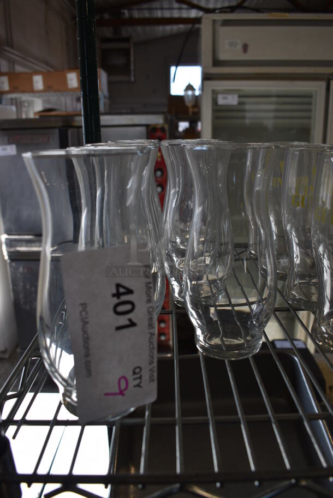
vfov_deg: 61.9
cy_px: 249
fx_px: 416
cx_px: 166
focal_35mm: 30
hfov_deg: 43.7
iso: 200
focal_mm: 20
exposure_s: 1/125
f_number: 5.6
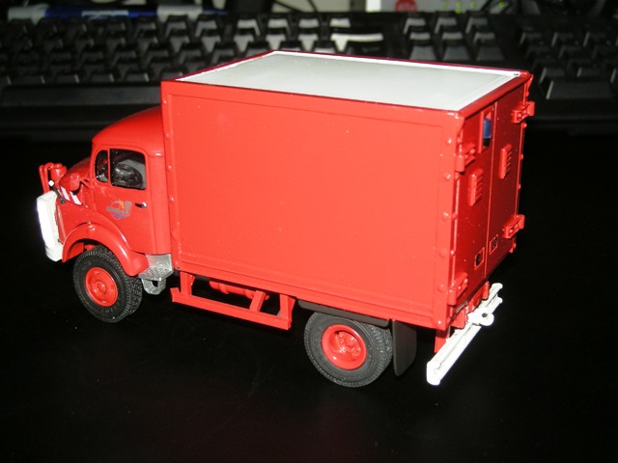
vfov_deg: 27.0
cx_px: 309
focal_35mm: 54
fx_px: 964
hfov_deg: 35.5
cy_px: 232
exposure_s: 1/60
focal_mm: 8.8
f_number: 6.7
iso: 64
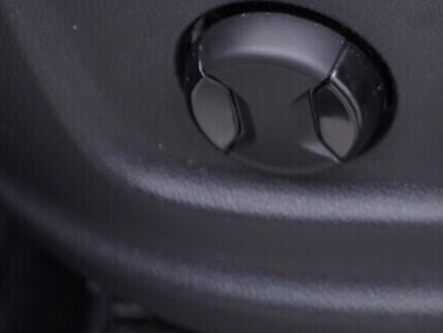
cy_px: -123
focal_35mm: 117
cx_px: 539
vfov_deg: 12.2
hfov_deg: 16.1
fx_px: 1498
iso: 200
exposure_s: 1/40
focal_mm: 24
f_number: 2.8
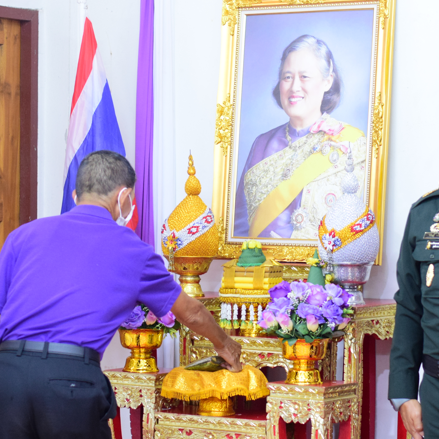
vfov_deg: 13.9
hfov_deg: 14.0
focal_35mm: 125
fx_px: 1794
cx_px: 242
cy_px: 271
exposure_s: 1/80
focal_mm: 50
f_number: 2.8
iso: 1600
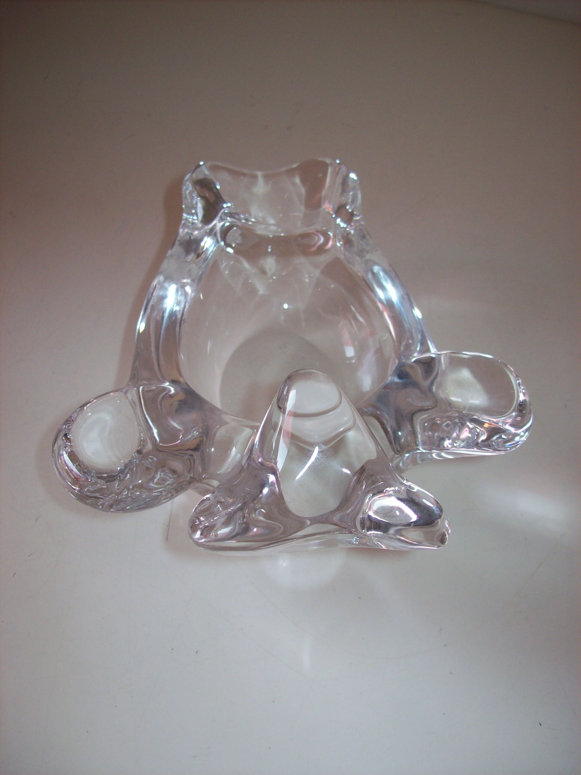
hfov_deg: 39.6
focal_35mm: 36
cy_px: 388
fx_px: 806
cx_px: 290
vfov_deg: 51.4
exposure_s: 1/64
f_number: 2.7
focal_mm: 6
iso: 80
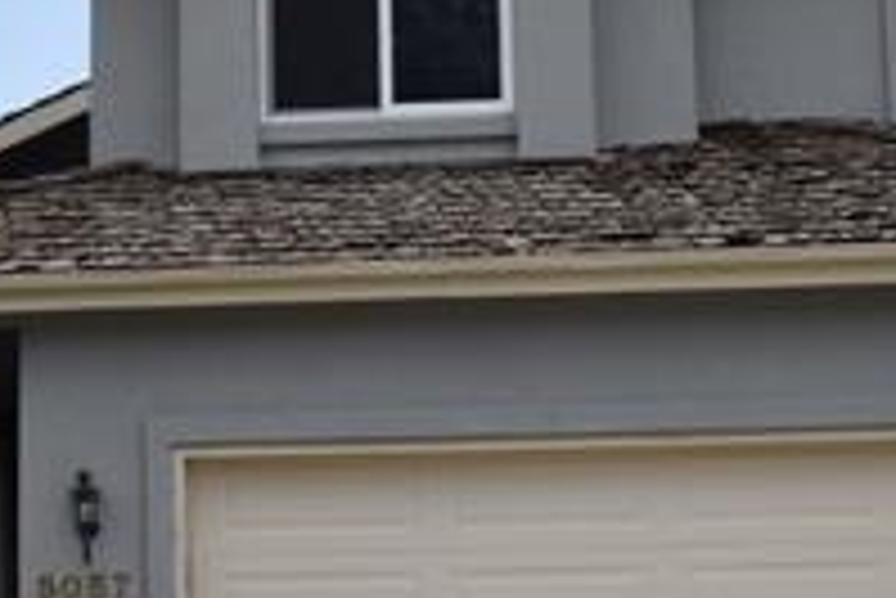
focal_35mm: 106
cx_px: 225
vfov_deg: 12.9
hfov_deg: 19.1
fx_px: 2640
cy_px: 337
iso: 100
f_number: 10
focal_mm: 22
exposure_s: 1/200
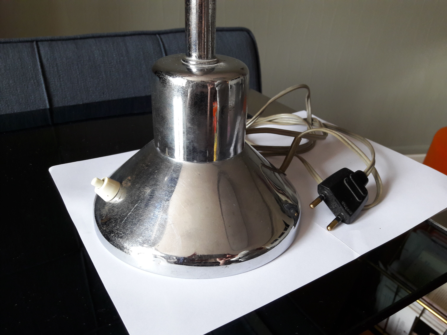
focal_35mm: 28
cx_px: 224
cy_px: 168
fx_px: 362
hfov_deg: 63.4
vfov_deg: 49.7
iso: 100
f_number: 1.9
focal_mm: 3.7
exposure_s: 1/33
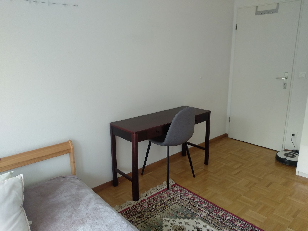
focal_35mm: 26
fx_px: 231
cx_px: 154
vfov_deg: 53.1
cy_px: 116
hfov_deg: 67.3
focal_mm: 3.83
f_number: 2.2
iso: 320
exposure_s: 1/50
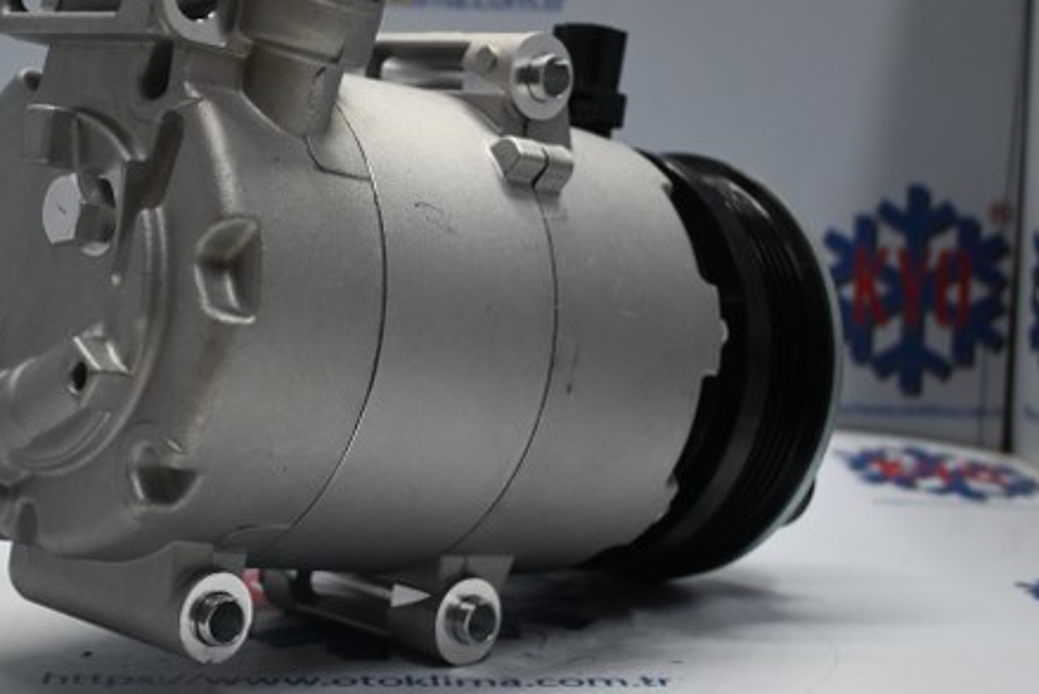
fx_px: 2069
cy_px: 268
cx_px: 355
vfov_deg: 19.0
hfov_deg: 28.0
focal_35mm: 72
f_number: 5.3
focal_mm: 35
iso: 720
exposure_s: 1/60
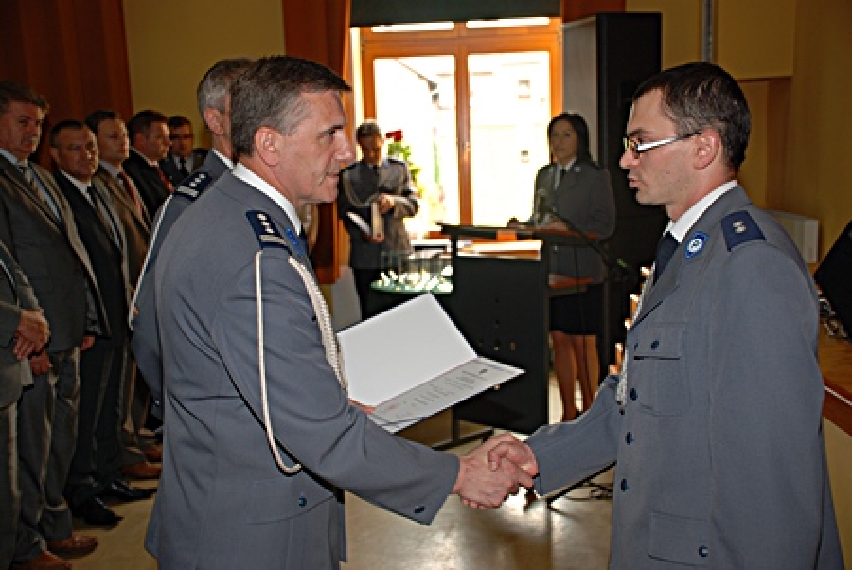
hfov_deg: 46.4
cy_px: 285
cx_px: 426
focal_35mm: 42
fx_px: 995
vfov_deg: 32.0
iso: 200
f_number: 4
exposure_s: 1/60
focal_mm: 28
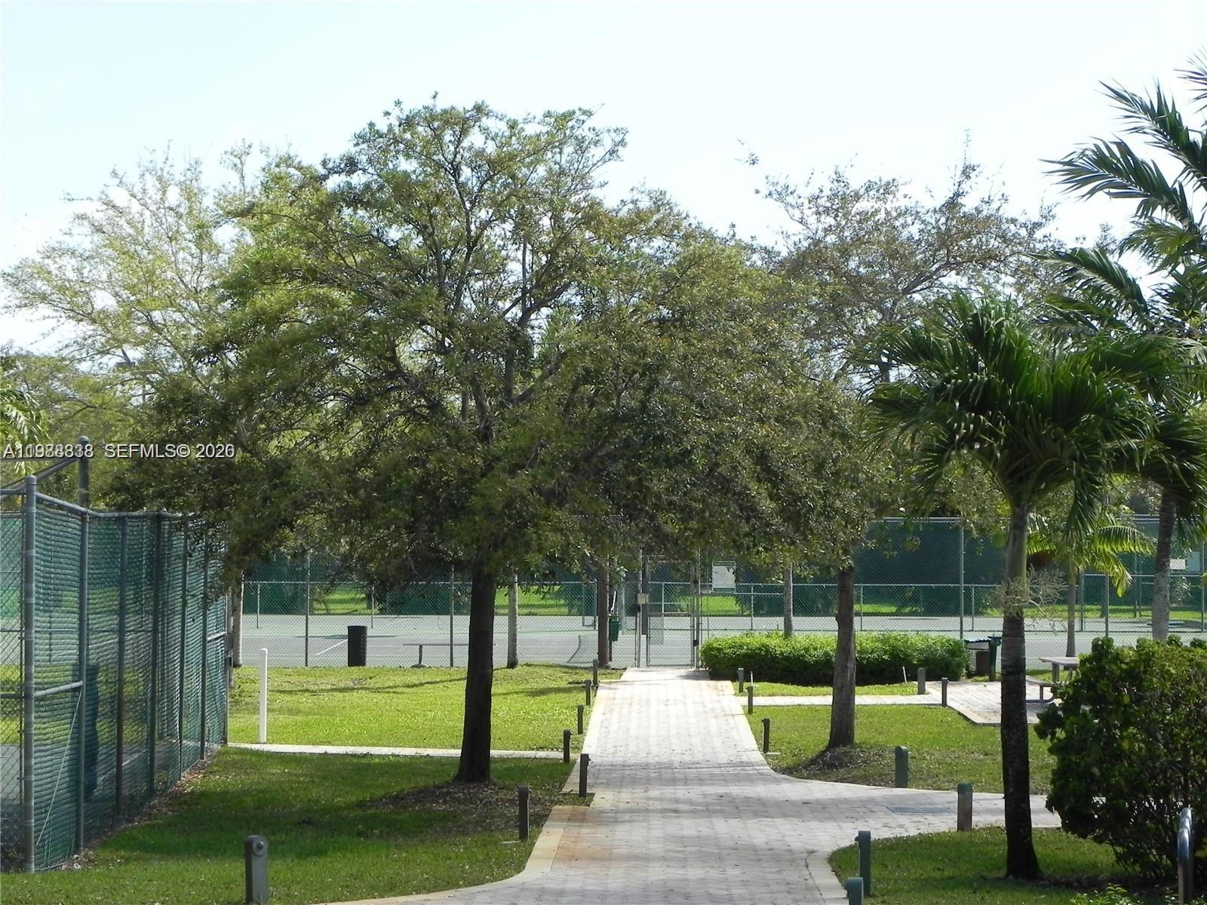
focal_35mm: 85
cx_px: 604
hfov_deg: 23.0
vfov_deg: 17.4
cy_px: 452
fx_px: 2964
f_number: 6.3
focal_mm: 15.1
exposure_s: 1/288
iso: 160
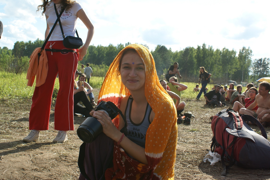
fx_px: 292
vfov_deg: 34.2
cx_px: 135
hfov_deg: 49.6
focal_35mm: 39
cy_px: 90
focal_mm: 26
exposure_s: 1/320
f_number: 7.1
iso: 100
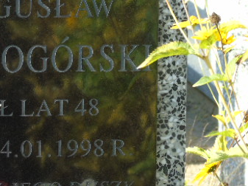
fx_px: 3306
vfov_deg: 3.2
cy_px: 55
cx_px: 59
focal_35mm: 462
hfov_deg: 4.3
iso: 100
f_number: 4.8
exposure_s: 1/125
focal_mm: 43
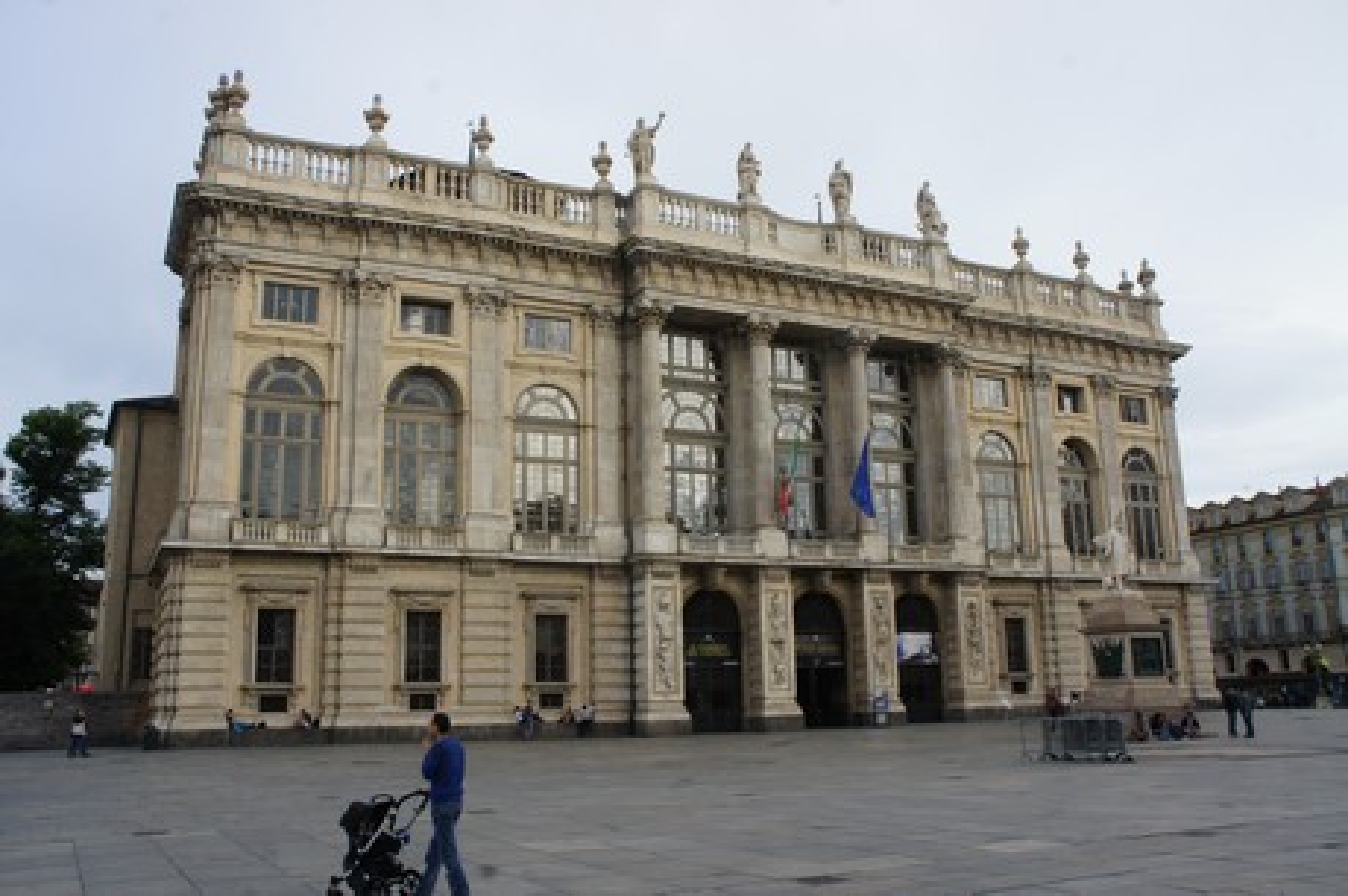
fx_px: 1122
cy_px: 448
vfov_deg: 43.5
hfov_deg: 62.0
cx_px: 674
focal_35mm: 30
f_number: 11
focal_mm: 20
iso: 200
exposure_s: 1/80
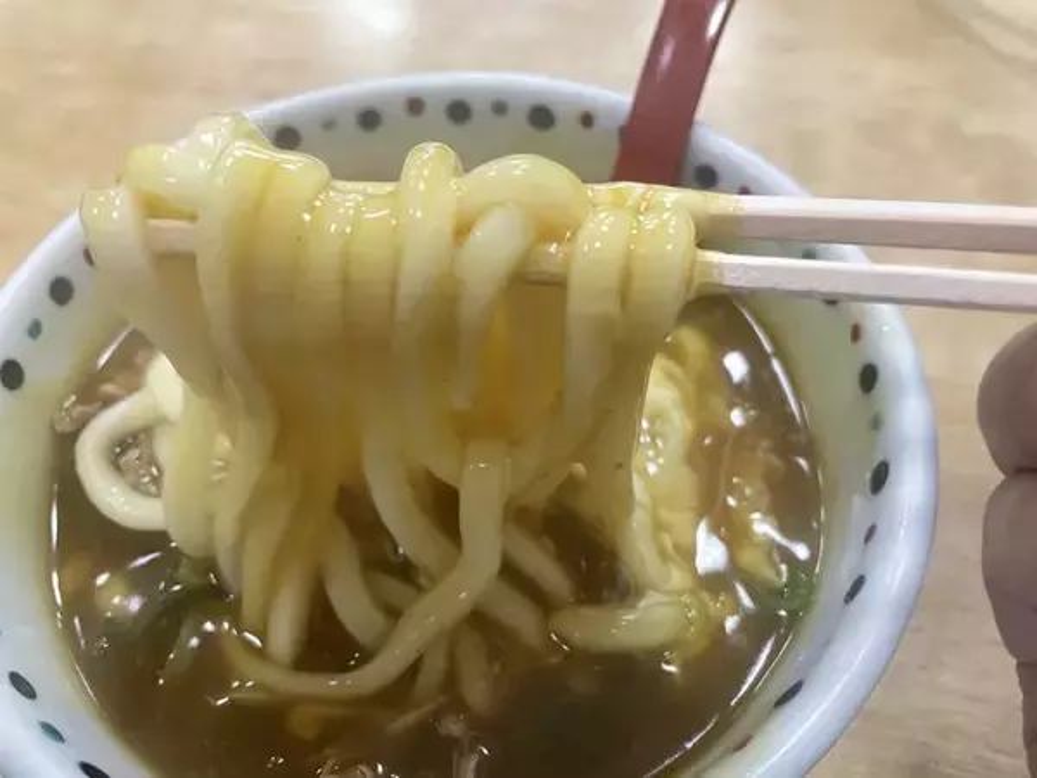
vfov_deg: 53.1
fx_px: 779
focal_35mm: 26
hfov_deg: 67.3
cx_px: 518
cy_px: 389
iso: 250
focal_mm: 4.2
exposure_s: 1/60
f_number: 1.6
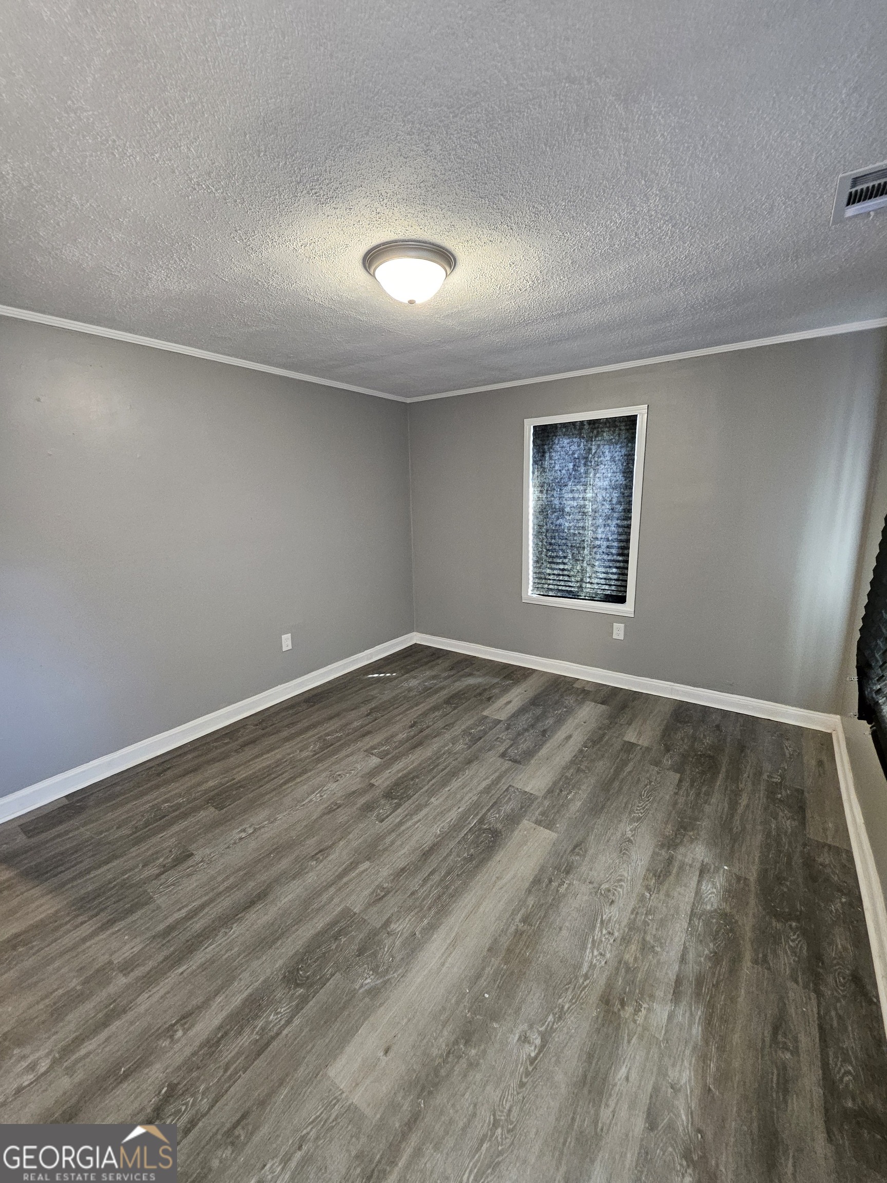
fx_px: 444
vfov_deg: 106.2
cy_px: 592
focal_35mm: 13
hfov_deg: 89.9
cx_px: 444
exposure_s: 1/30
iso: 320
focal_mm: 1.74
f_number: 2.2
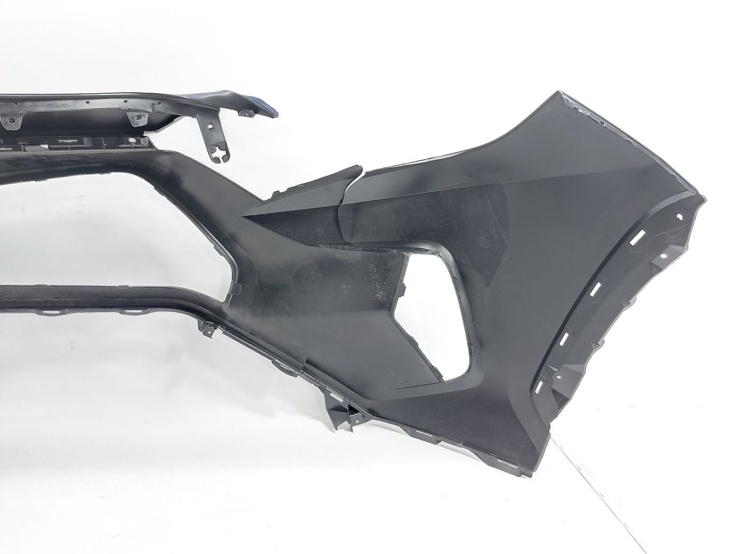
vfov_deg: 56.8
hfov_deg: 71.6
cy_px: 277
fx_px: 512
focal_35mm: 24
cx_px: 370
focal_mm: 5.23
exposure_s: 1/33
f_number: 1.8
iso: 200
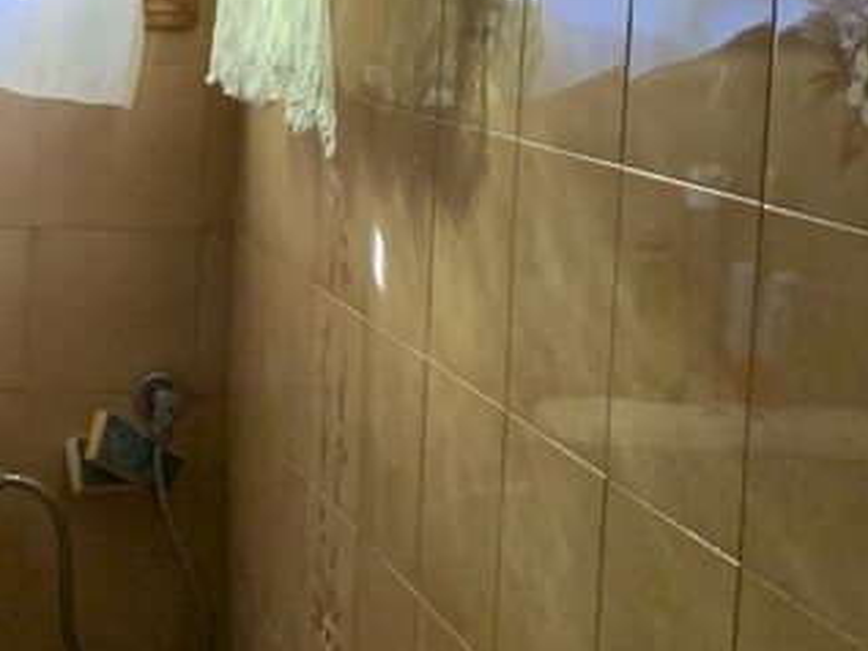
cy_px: 197
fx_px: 2107
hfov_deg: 20.6
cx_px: -353
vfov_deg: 17.5
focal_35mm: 84
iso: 400
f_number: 1.8
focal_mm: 4.25
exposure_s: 1/58
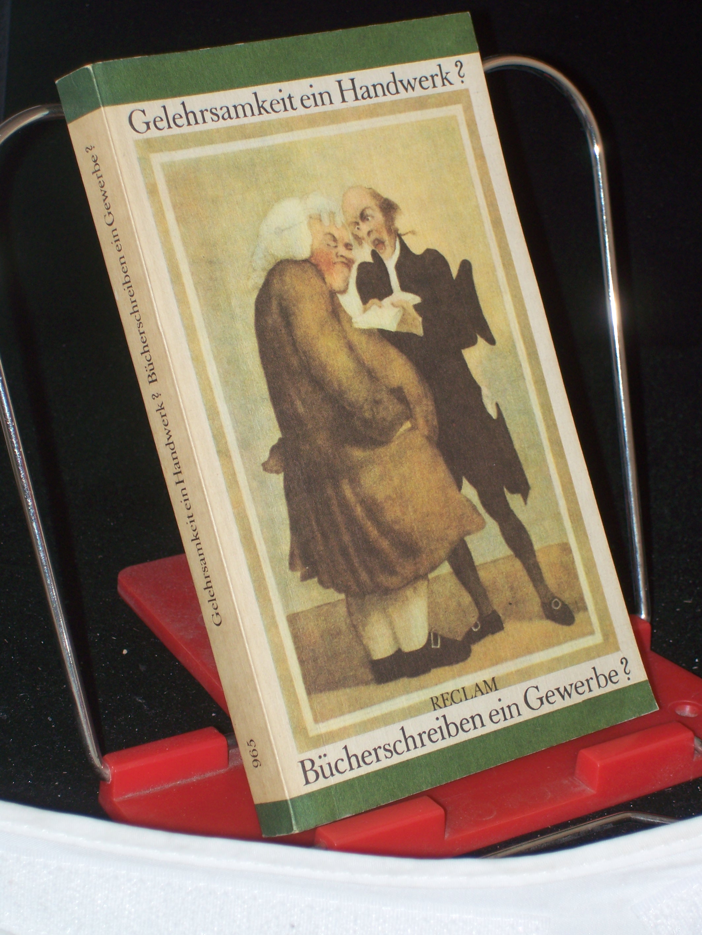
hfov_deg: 14.5
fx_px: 2755
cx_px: 351
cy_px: 468
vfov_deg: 19.2
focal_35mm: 102
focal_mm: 16.8
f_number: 4.6
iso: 80
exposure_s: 1/100
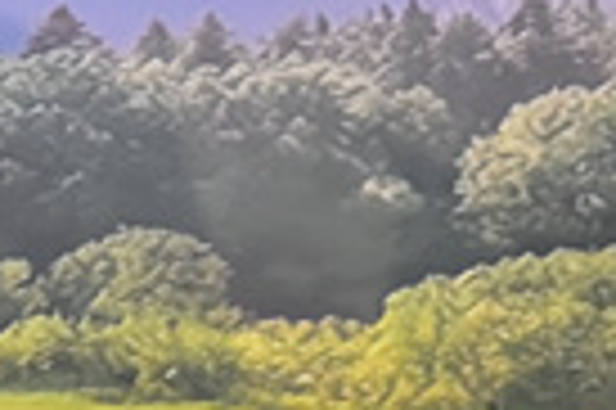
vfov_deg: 1.5
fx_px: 15262
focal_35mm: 893
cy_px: -306
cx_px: -832
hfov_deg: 2.3
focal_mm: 122
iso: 4000
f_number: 5.6
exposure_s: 1/125
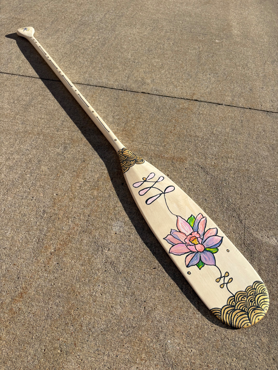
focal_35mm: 26
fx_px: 278
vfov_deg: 67.3
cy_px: 185
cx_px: 139
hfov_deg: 53.1
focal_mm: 5.96
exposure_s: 1/4329
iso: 50
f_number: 1.6
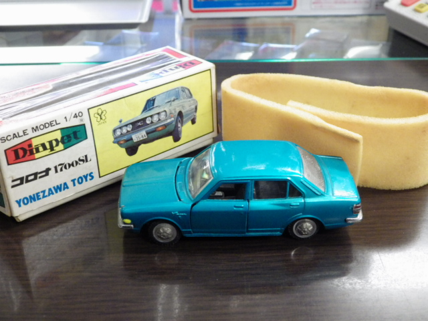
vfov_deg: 29.1
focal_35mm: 50
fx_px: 618
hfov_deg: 38.2
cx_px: 214
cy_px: 160
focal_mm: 9
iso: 800
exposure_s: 1/30
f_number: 3.8
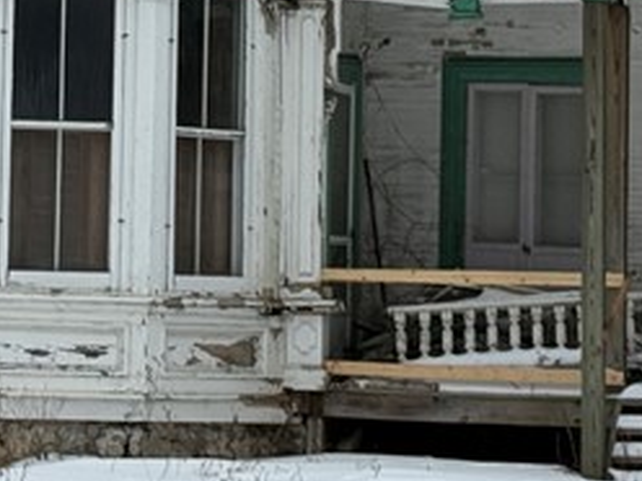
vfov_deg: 7.5
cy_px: -34
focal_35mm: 198
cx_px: 135
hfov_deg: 10.0
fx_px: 3672
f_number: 1.78
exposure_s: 1/1543
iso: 64
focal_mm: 6.76
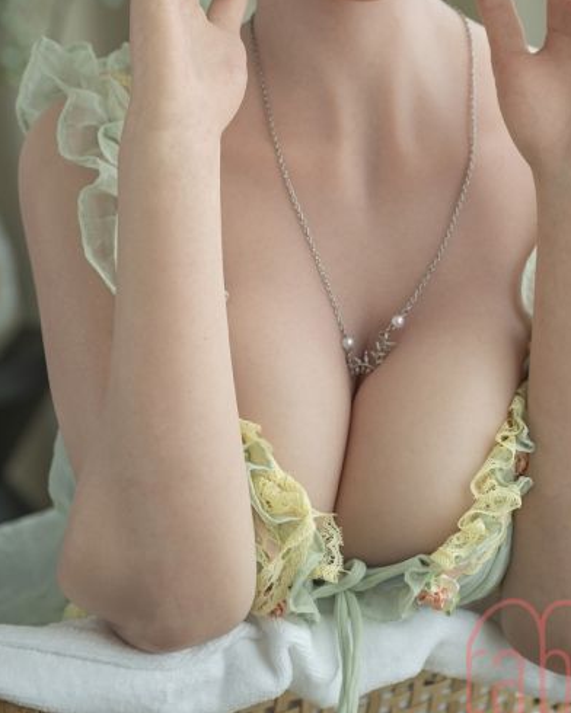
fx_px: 2915
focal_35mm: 138
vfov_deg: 13.8
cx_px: 338
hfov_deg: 11.2
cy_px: 89
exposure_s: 1/200
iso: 400
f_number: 4.5
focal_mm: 80
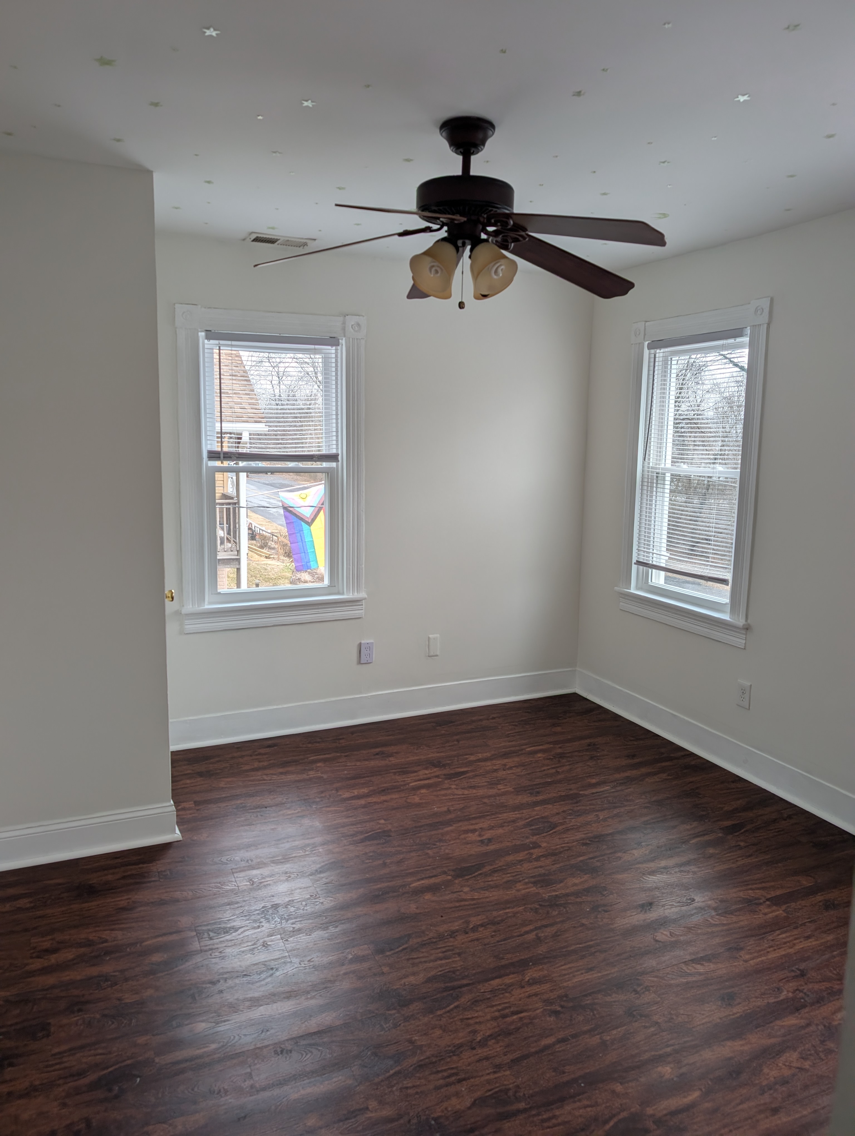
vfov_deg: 71.5
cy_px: 568
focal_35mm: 24
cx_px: 428
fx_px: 788
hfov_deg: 56.9
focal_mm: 6.9
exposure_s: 1/61.8
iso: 27
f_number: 1.68
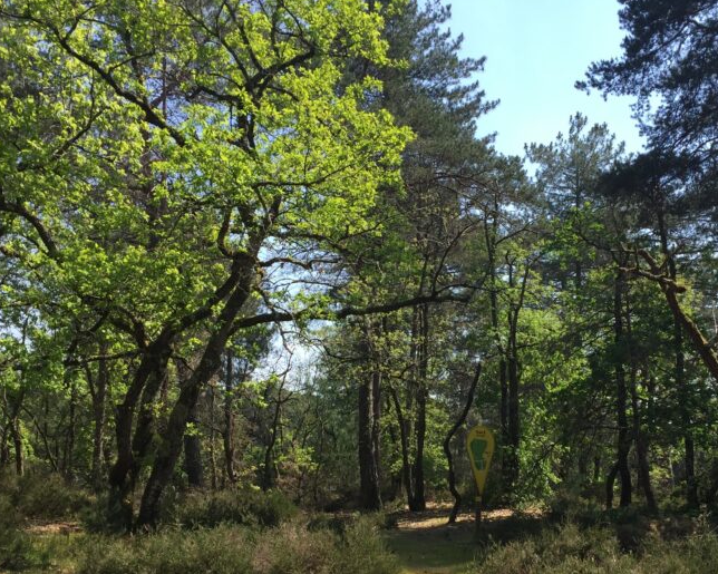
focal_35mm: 45
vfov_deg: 33.2
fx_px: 956
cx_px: 417
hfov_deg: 41.0
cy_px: 380
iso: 32
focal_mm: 4.15
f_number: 2.2
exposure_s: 1/824
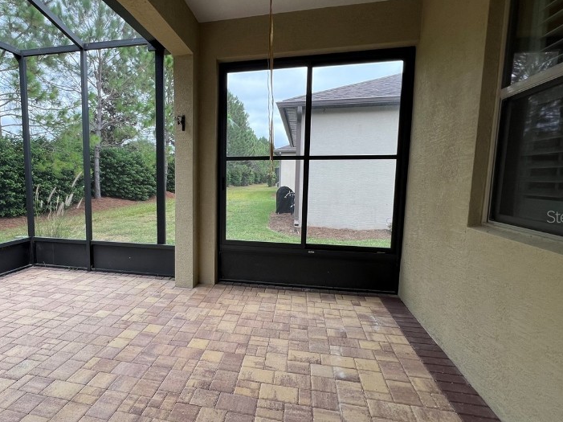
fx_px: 309
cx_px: 211
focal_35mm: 19
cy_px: 216
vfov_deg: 68.6
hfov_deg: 83.1
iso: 32
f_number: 1.8
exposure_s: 1/149
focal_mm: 1.57
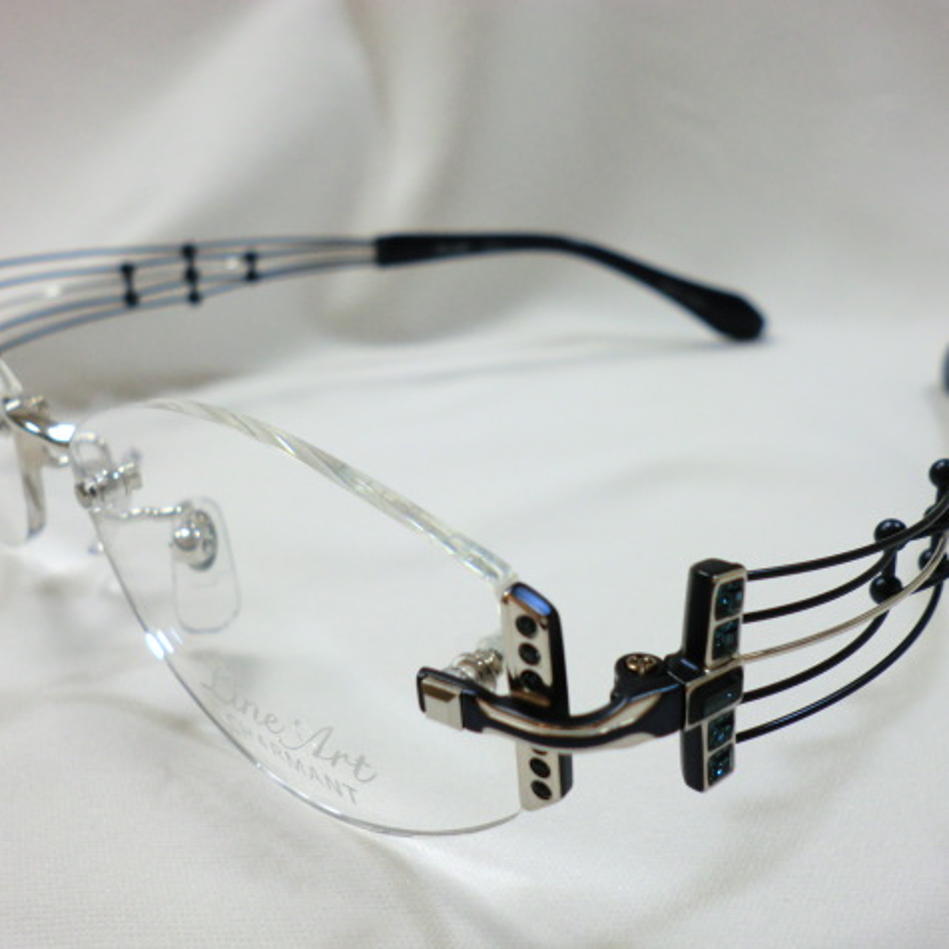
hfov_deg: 43.8
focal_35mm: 38
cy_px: 474
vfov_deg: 43.9
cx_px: 455
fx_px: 1179
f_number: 3.5
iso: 100
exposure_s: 1/60
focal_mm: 5.8
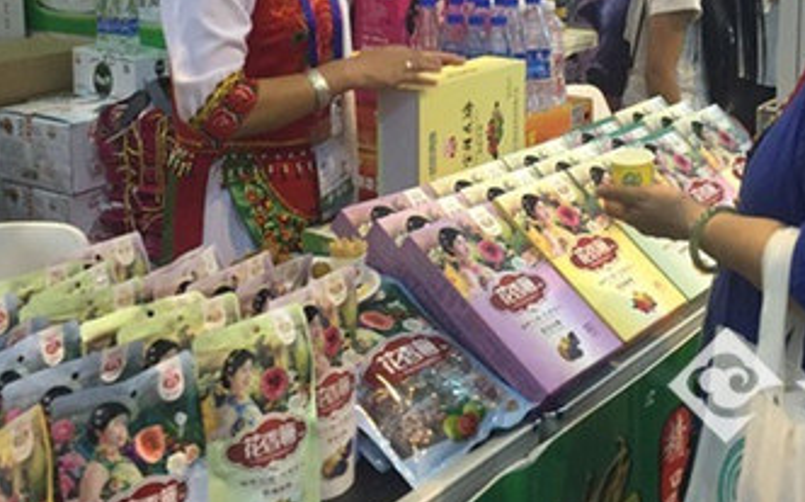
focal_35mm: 51
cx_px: 451
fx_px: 1118
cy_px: 47
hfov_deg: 39.5
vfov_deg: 24.5
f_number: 2.2
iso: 250
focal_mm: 4.15
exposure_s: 1/33
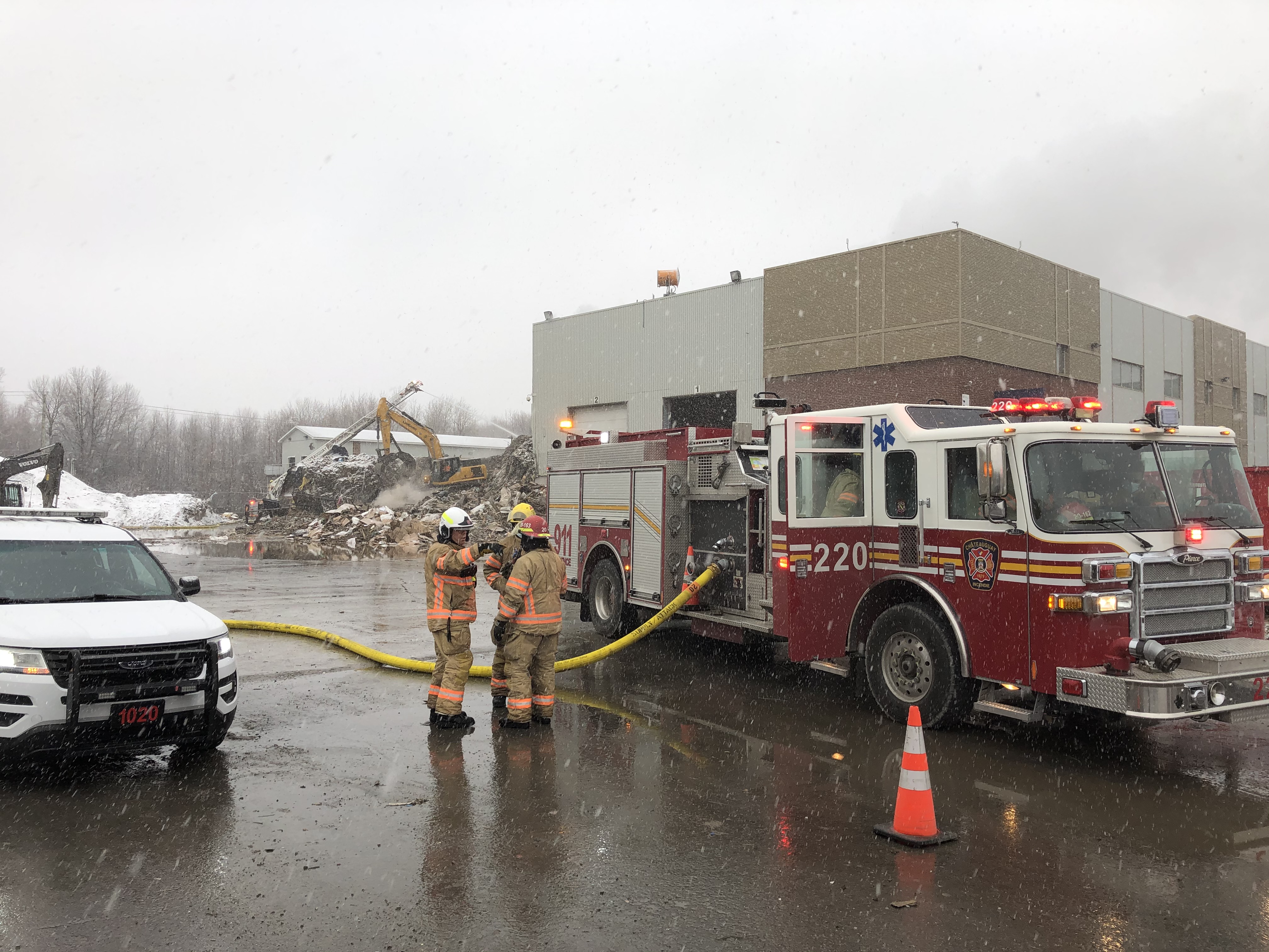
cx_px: 634
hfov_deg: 63.4
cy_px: 476
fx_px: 1026
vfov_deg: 49.7
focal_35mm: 28
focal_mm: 3.99
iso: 20
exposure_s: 1/167
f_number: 1.8
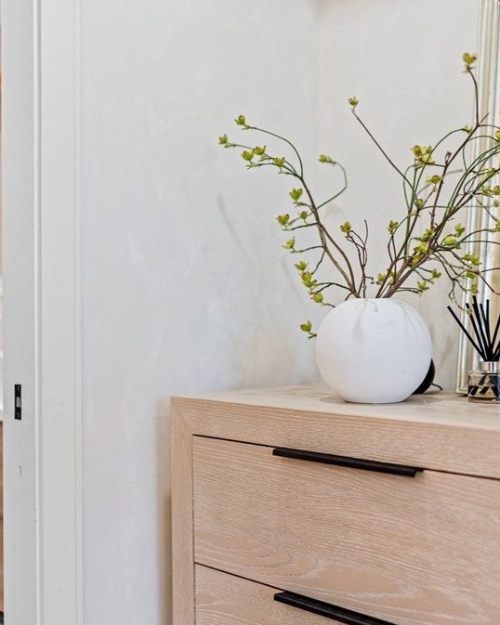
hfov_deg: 30.2
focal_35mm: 50
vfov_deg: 37.3
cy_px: 312
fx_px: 925
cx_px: 257
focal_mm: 35
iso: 100
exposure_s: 1/100
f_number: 1.4
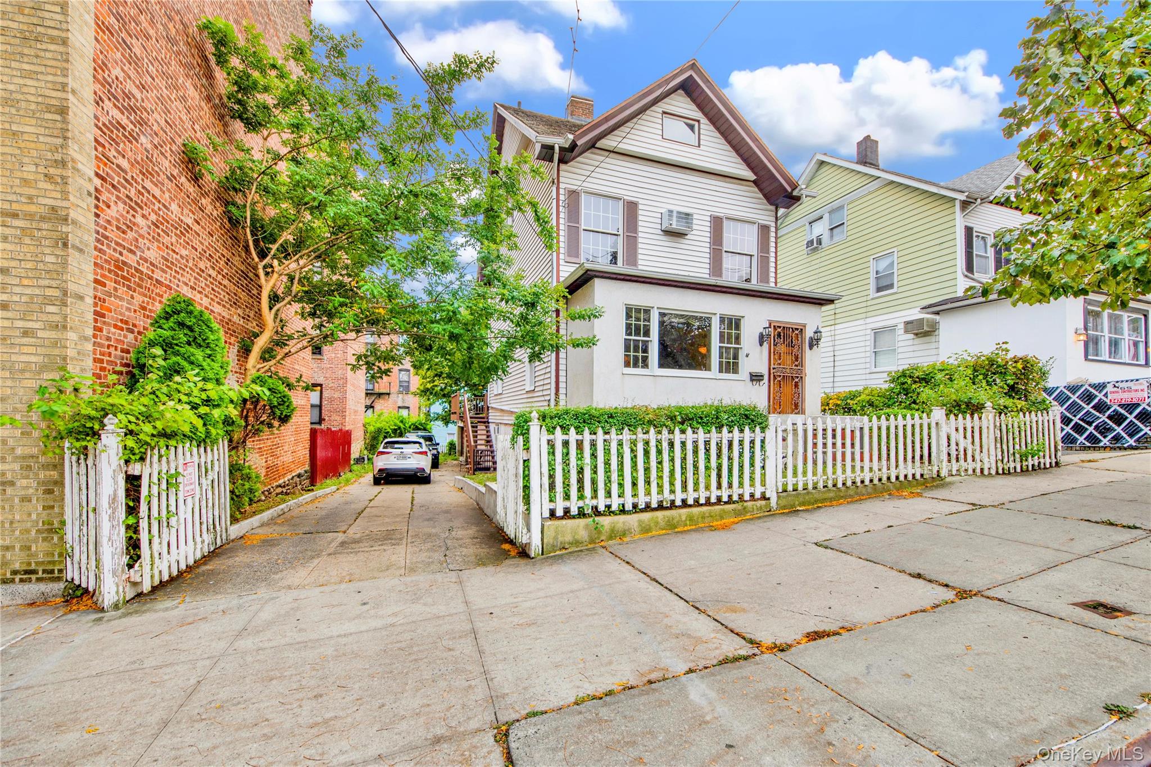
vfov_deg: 86.5
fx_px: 408
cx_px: 576
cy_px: 384
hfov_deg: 109.4
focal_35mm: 13
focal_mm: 8.5
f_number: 8
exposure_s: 1/30
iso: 100
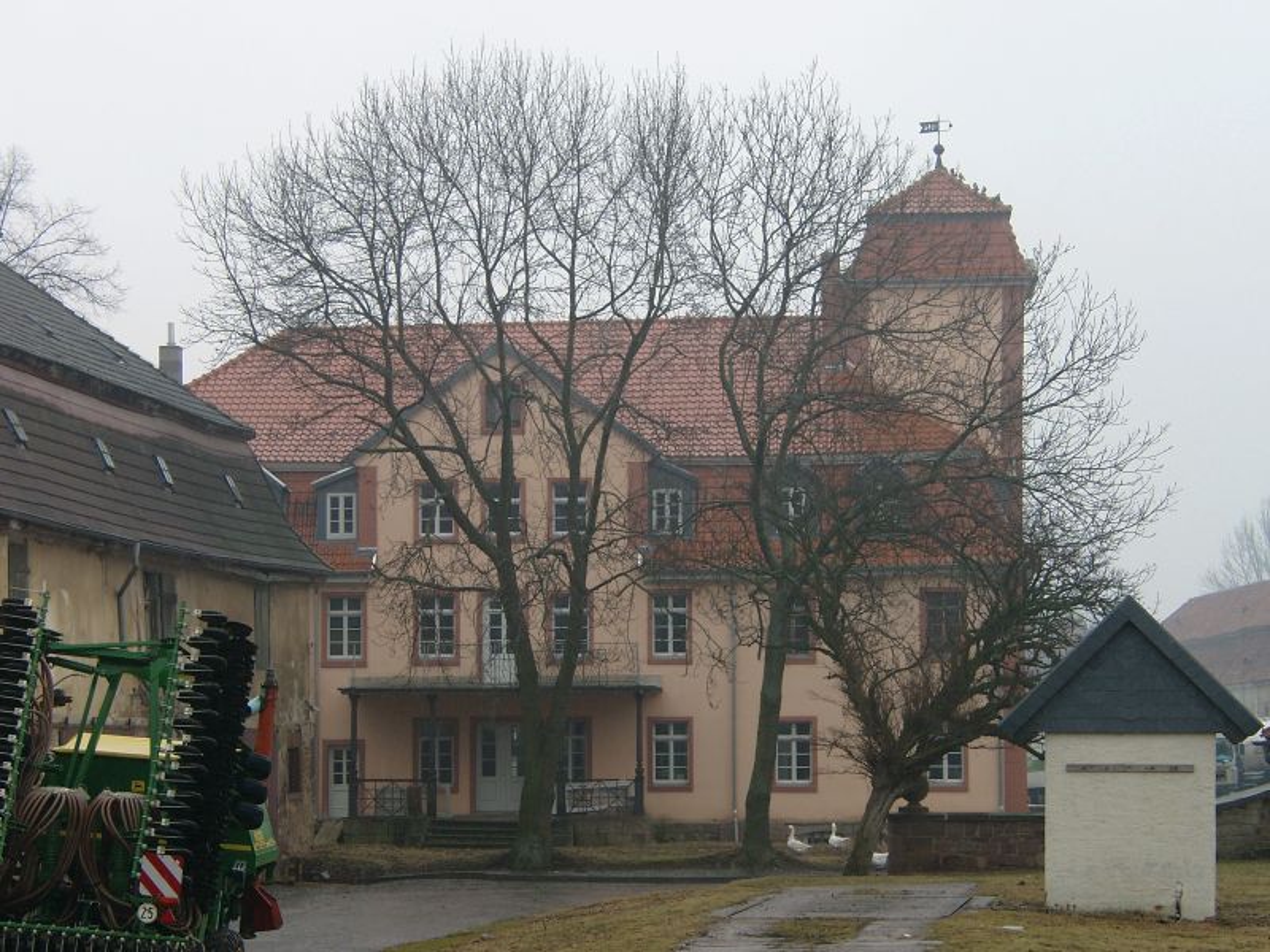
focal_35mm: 100
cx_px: 635
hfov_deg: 19.6
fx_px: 3669
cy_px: 476
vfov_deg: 14.8
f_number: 4
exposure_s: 1/236
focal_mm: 20.72
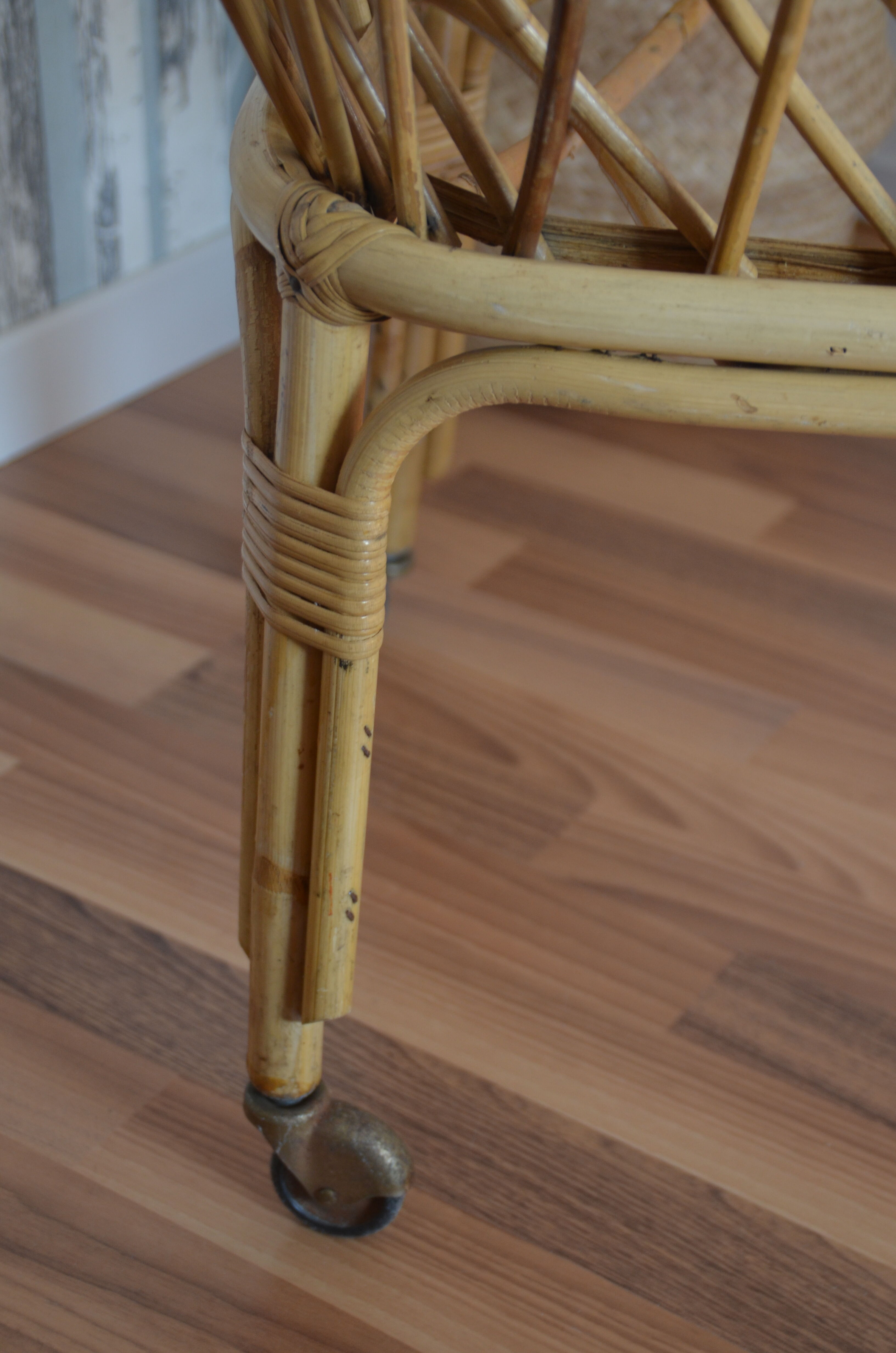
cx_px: 448
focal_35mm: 63
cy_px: 676
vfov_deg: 32.0
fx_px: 2362
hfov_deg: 21.5
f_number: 4.5
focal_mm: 42
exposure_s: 1/60
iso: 400
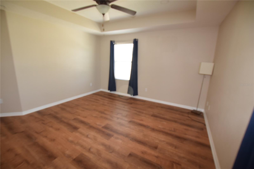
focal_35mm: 15
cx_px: 127
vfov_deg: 77.3
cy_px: 84
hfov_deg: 100.4
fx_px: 106
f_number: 4.5
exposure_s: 1/80
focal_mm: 10
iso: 800
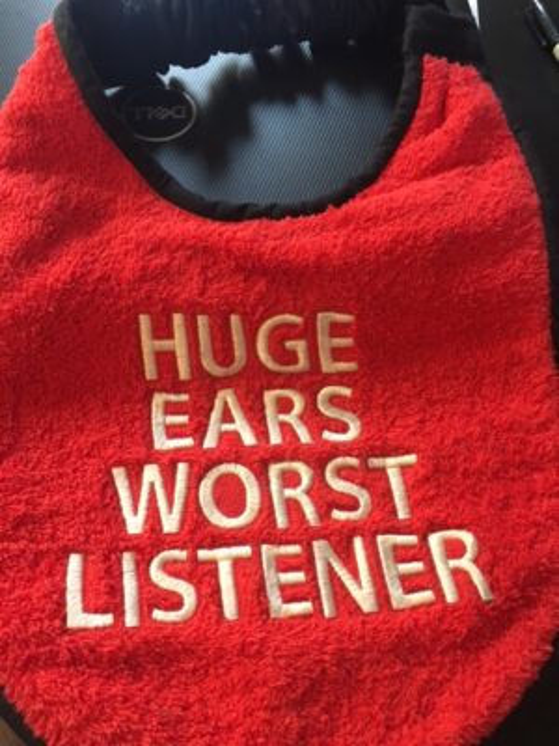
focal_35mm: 29
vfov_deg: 61.7
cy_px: 373
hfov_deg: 48.2
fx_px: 624
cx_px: 280
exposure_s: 1/17
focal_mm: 4.15
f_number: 2.2
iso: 100
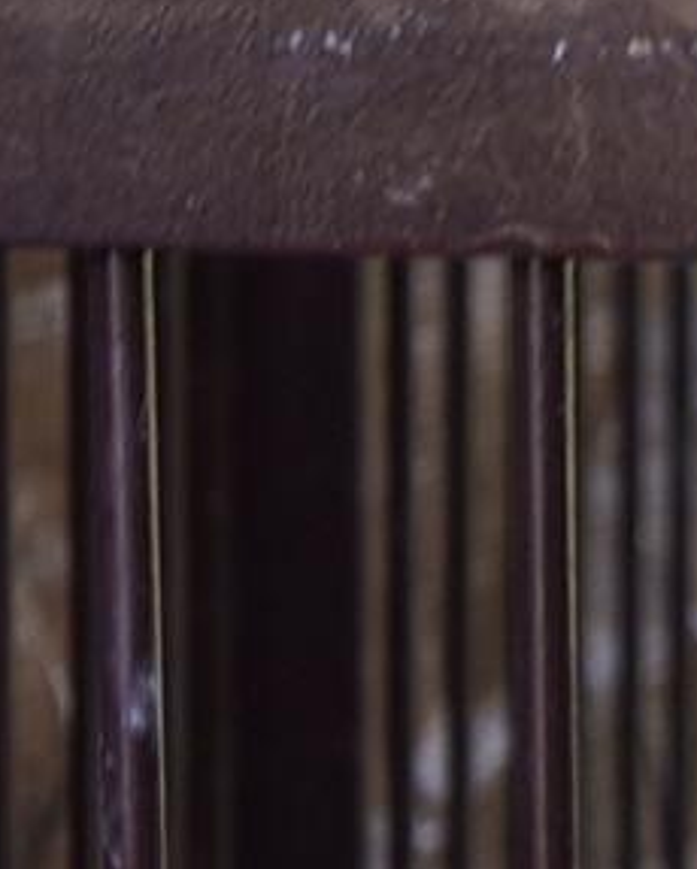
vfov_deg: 6.3
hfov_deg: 4.7
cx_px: 2367
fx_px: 7959
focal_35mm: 309
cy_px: 466
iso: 160
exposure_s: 1/60
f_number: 4
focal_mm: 32
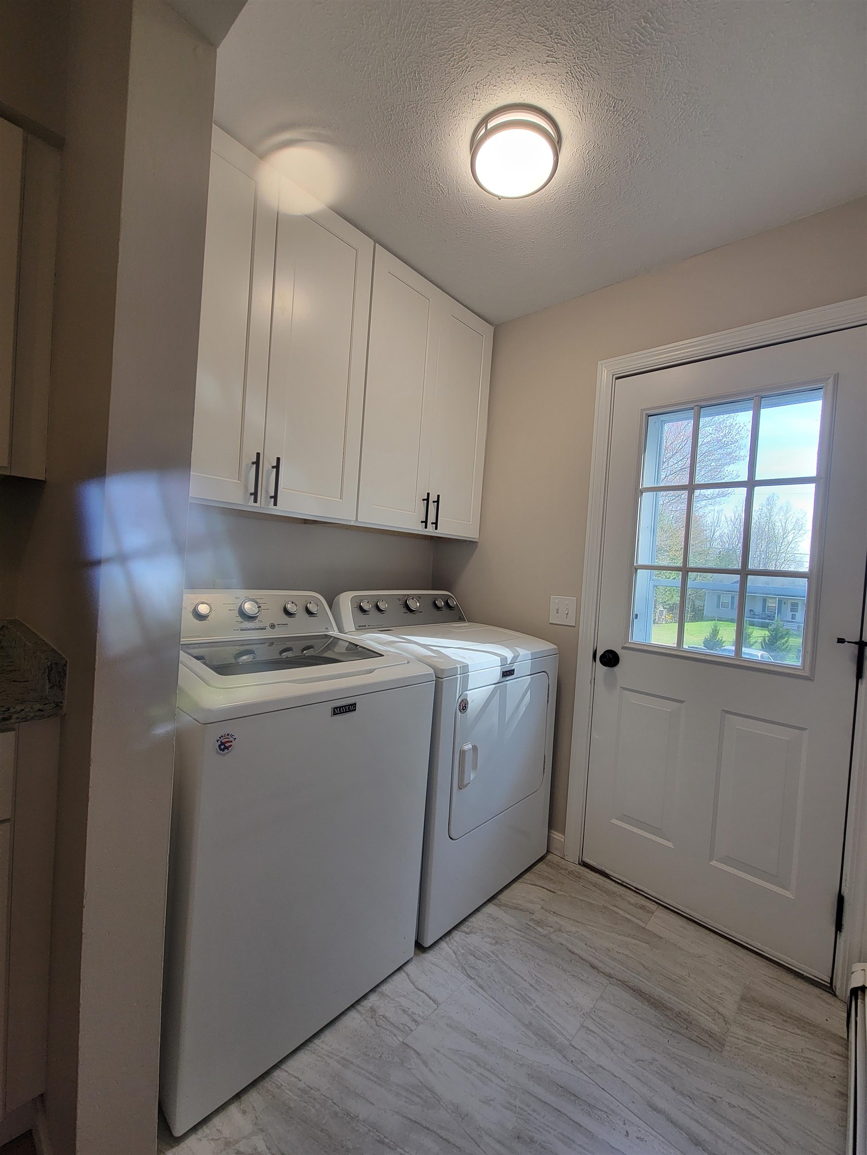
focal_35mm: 13
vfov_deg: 106.2
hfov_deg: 89.9
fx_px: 434
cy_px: 578
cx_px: 434
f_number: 2.2
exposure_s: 1/120
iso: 100
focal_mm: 2.2
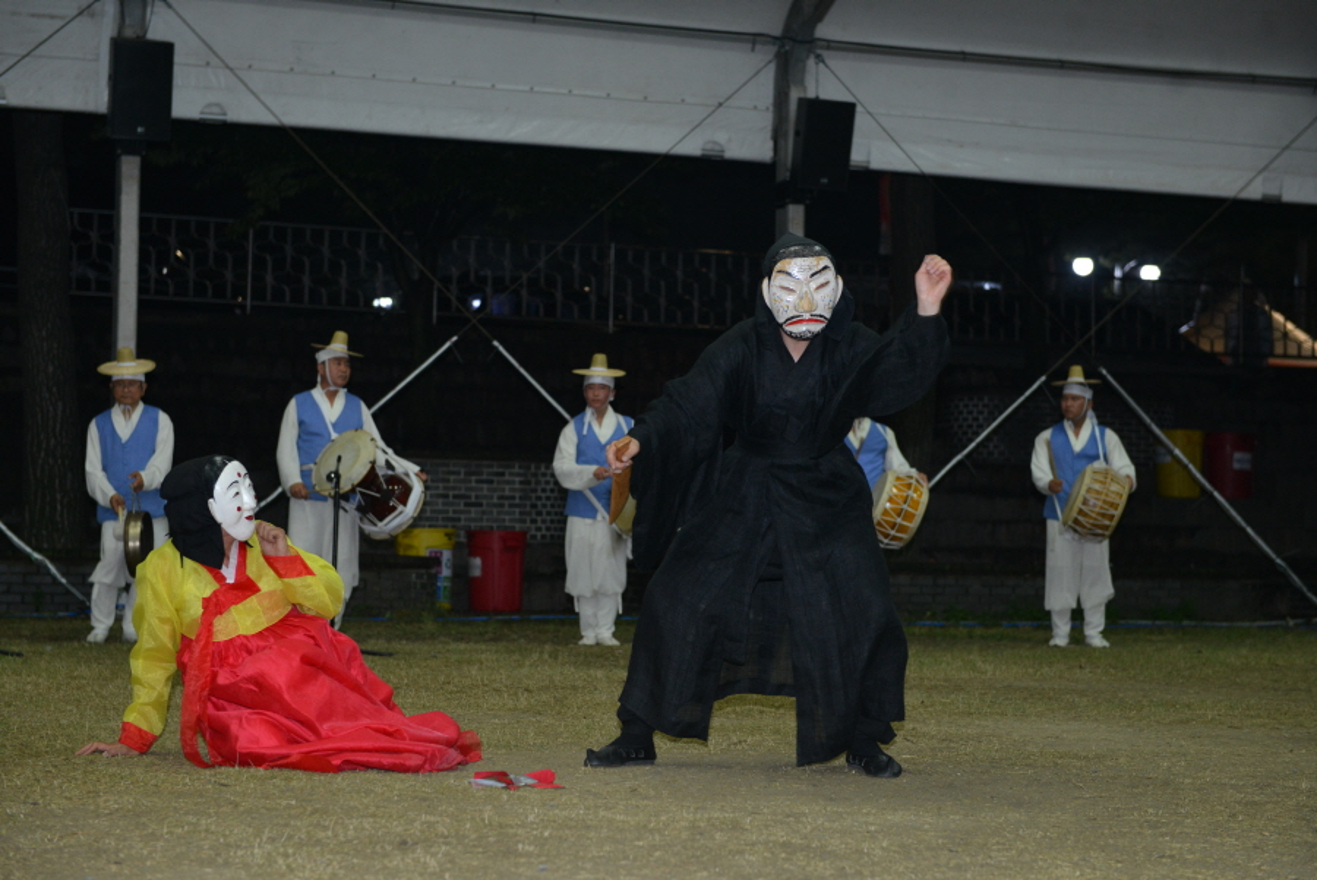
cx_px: 658
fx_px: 2562
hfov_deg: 28.8
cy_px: 440
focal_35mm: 70
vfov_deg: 19.5
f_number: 4
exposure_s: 1/160
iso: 1250
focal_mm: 70
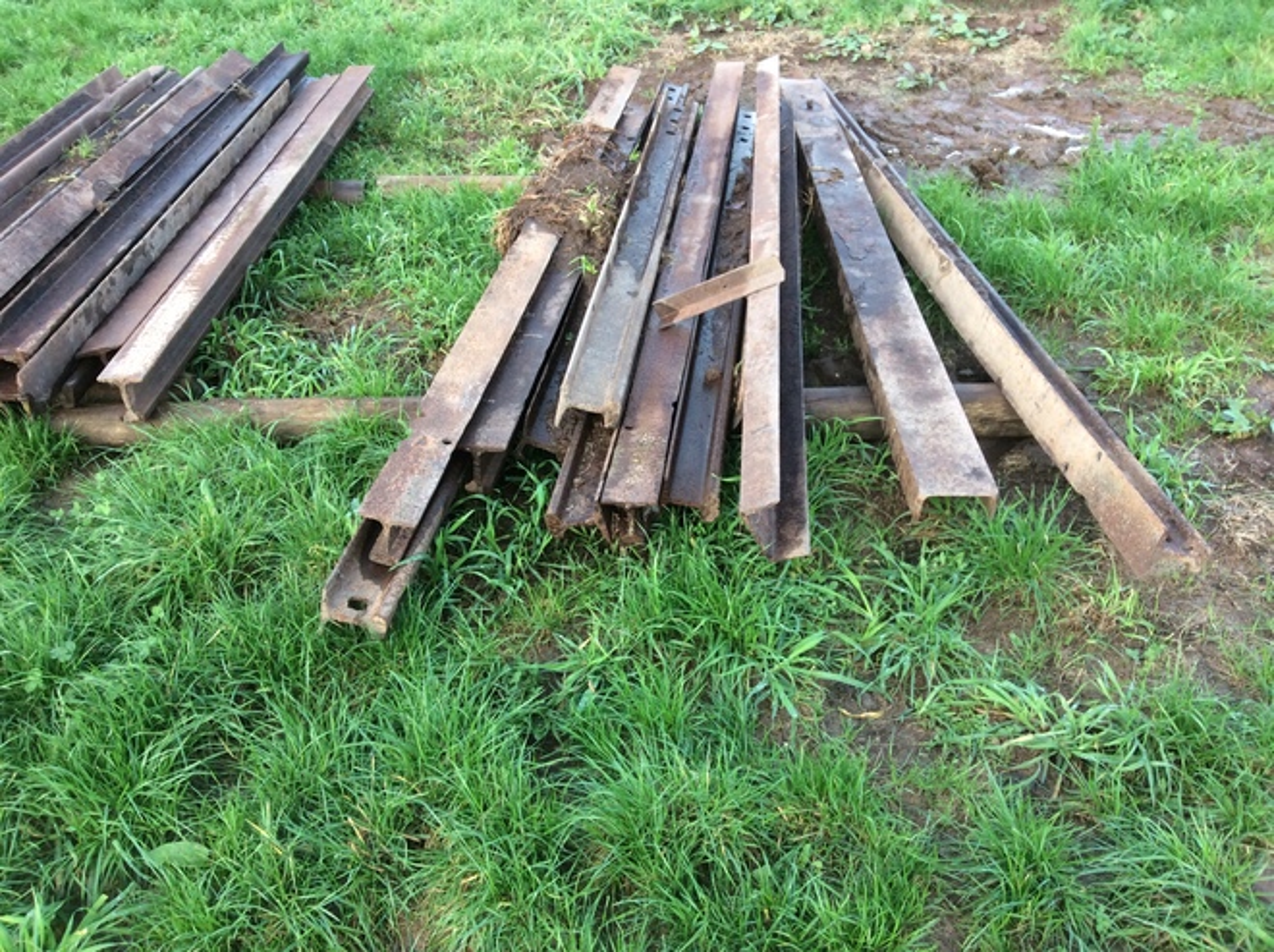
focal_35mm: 32
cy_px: 476
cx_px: 637
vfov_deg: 44.1
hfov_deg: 56.9
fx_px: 1176
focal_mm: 3.3
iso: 50
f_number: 2.4
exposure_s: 1/100
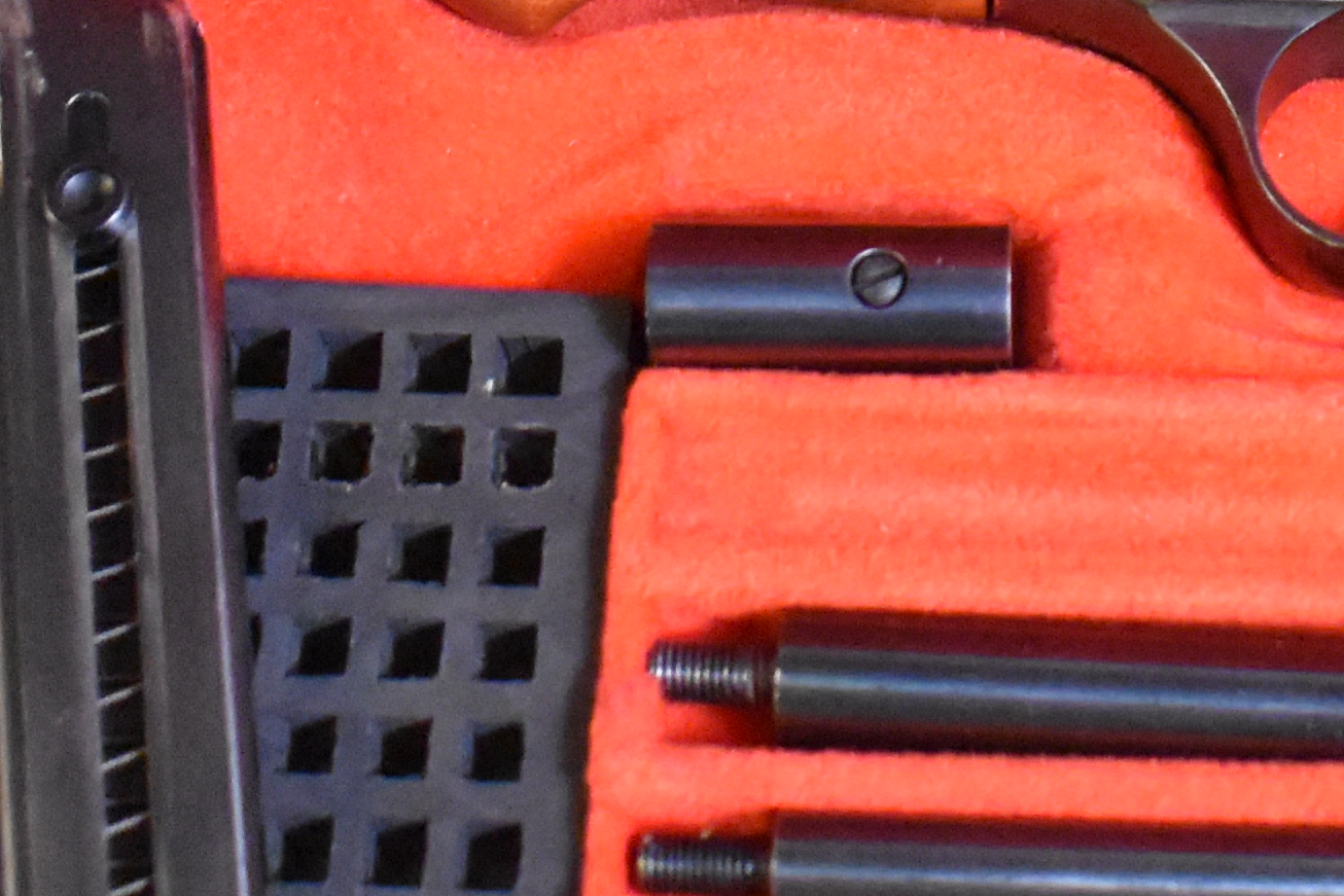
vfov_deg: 10.7
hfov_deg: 16.3
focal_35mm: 124
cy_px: -403
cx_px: 1229
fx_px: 4630
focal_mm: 18
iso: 6400
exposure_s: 1/125
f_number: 3.5
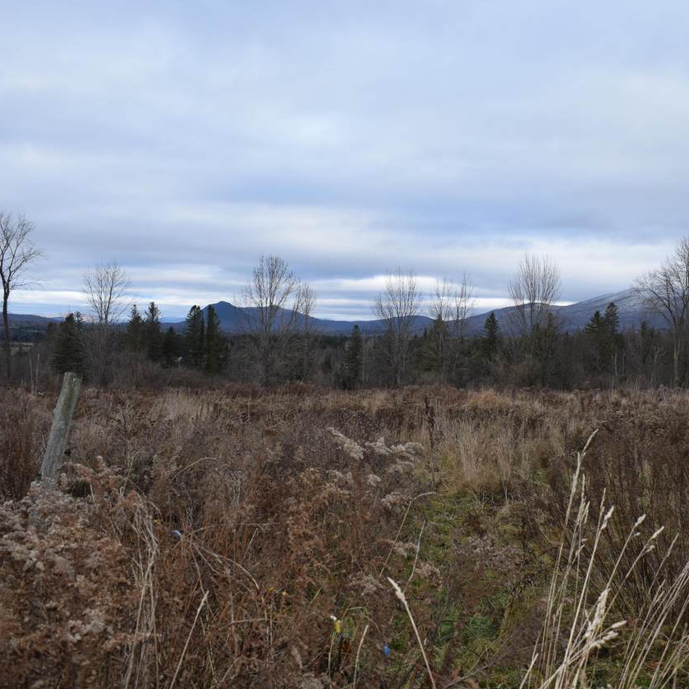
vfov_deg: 47.2
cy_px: 346
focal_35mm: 35
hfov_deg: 46.9
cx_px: 416
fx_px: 788
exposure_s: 1/125
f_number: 5.6
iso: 100
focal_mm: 18
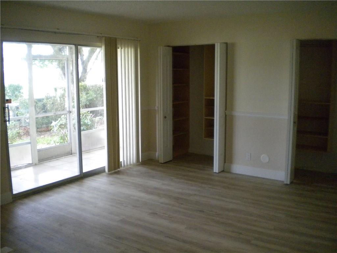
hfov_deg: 52.6
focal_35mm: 35
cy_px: 126
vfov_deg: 40.7
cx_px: 168
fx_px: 341
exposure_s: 1/66.6
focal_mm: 6.3
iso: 766
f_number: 3.1
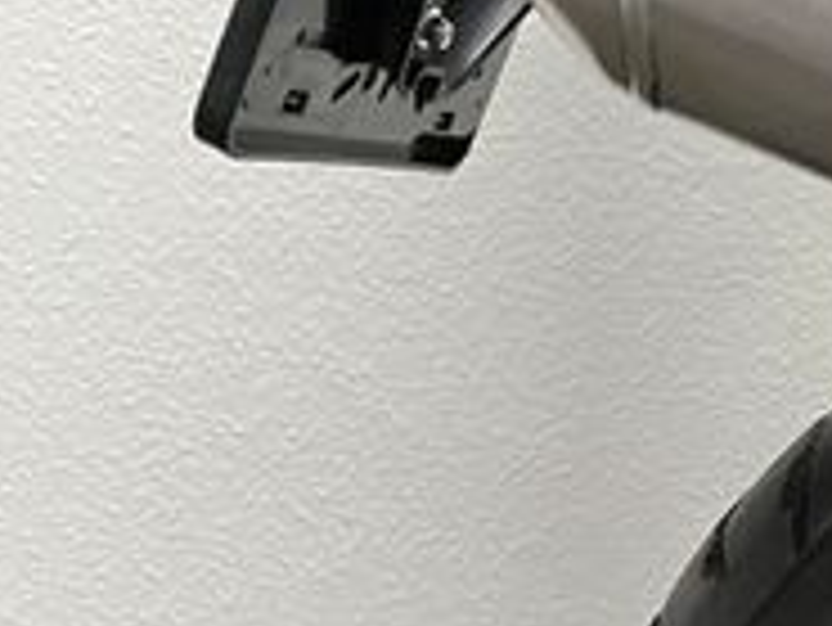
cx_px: 1399
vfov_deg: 15.1
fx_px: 2165
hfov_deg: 18.2
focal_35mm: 90
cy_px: 955
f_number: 1.6
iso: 500
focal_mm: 5.1
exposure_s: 1/50
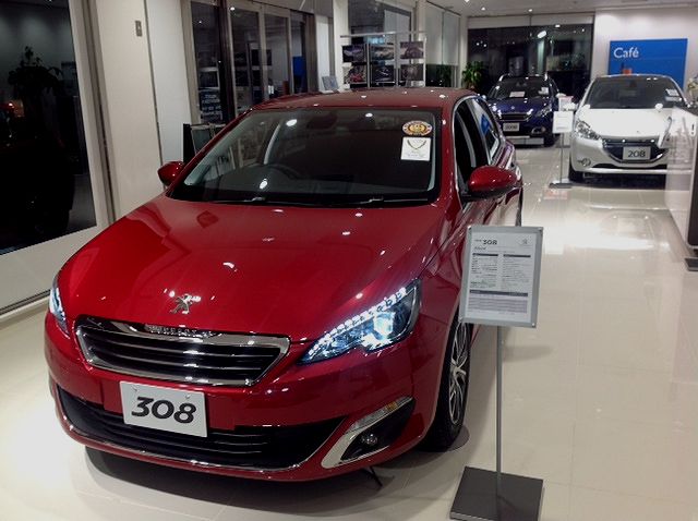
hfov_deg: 52.7
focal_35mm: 35
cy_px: 260
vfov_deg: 40.6
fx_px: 705
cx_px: 349
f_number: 2.4
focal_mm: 4.28
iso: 64
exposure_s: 1/30
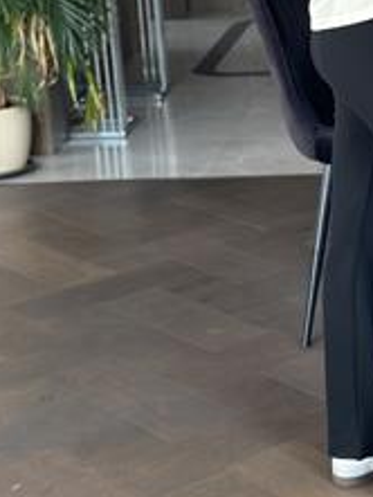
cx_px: 418
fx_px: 1579
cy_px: 40
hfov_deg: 13.2
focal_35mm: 110
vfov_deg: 17.6
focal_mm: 6.86
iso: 200
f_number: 1.78
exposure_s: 1/60
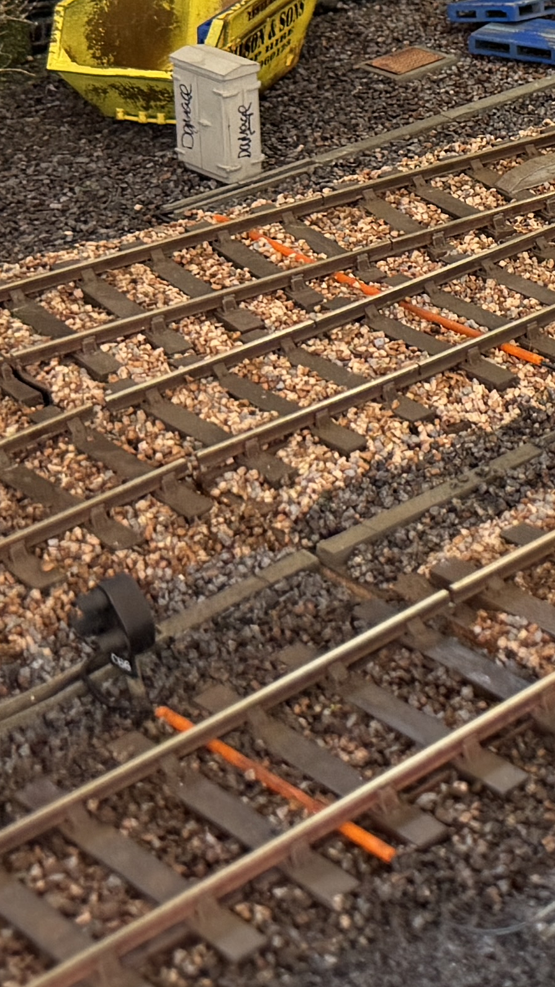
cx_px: 992
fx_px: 2459
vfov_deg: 21.8
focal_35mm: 94
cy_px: -32
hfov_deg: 11.9
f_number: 1.78
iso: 200
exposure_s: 1/93
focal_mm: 6.76
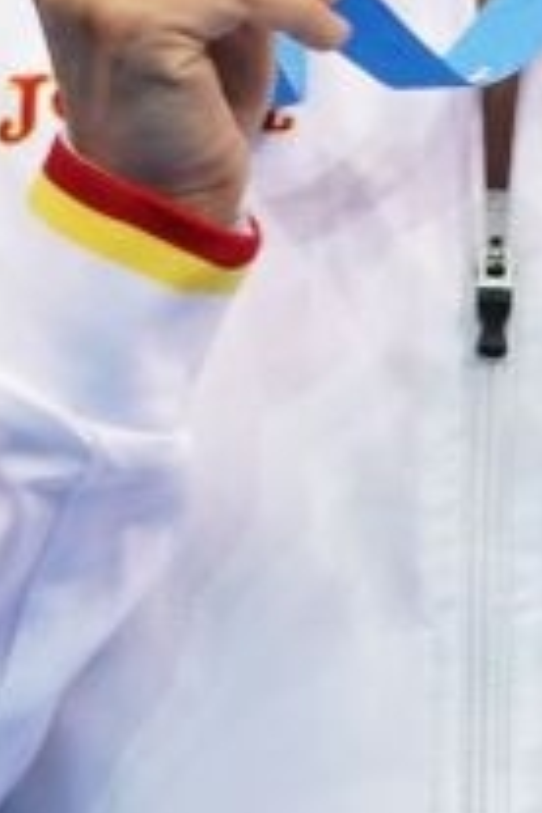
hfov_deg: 0.4
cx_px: 676
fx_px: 78358
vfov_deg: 0.6
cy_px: 185
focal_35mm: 3470
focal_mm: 400
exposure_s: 1/500
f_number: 2.8
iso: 500
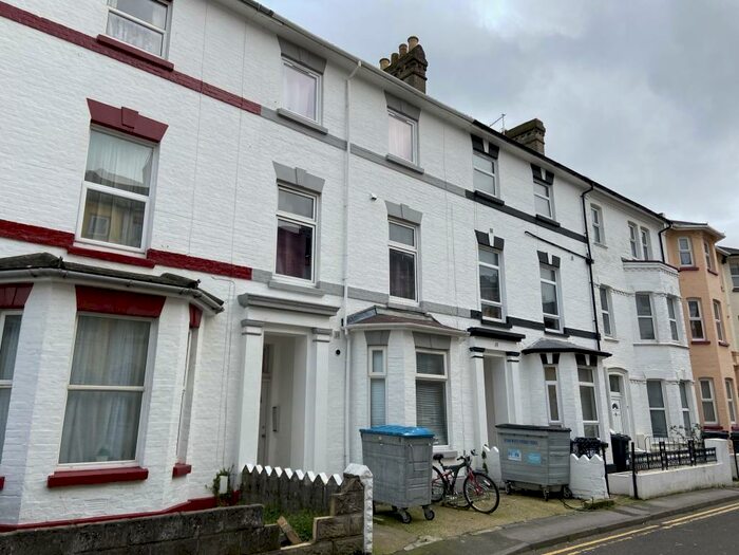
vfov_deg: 53.1
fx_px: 555
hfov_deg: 67.3
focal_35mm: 26
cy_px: 278
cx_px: 370
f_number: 1.8
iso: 32
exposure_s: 1/239
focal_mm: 4.25
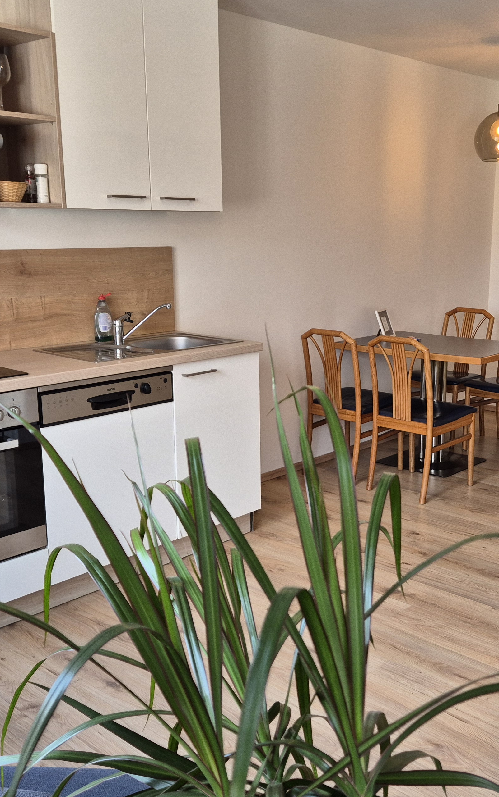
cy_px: 413
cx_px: 315
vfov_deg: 51.5
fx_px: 827
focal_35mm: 38
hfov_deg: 33.4
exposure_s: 1/180
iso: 160
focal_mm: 5.4
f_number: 1.8
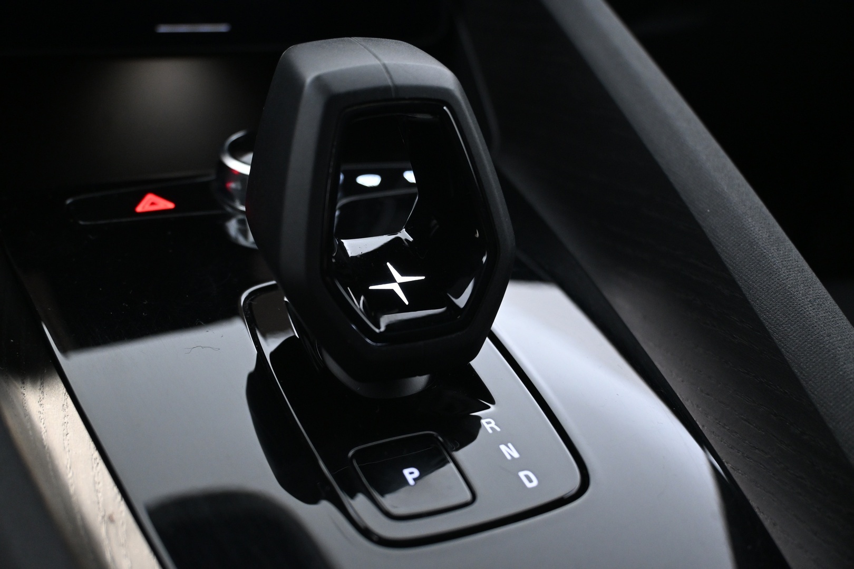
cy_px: 284
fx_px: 872
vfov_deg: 36.2
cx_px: 427
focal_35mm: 37
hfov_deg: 52.2
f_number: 4.2
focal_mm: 24.5
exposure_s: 1/20
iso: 1600
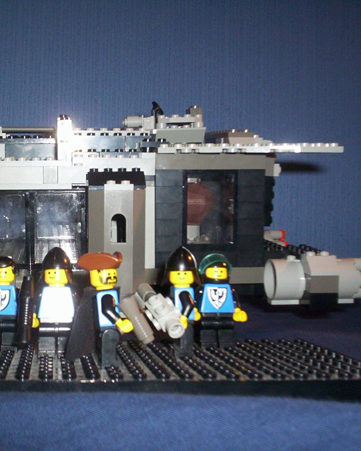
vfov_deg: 37.3
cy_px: 226
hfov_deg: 29.6
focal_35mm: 50
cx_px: 76
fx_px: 667
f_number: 4.5
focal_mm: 4.99
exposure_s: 1/60
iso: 140
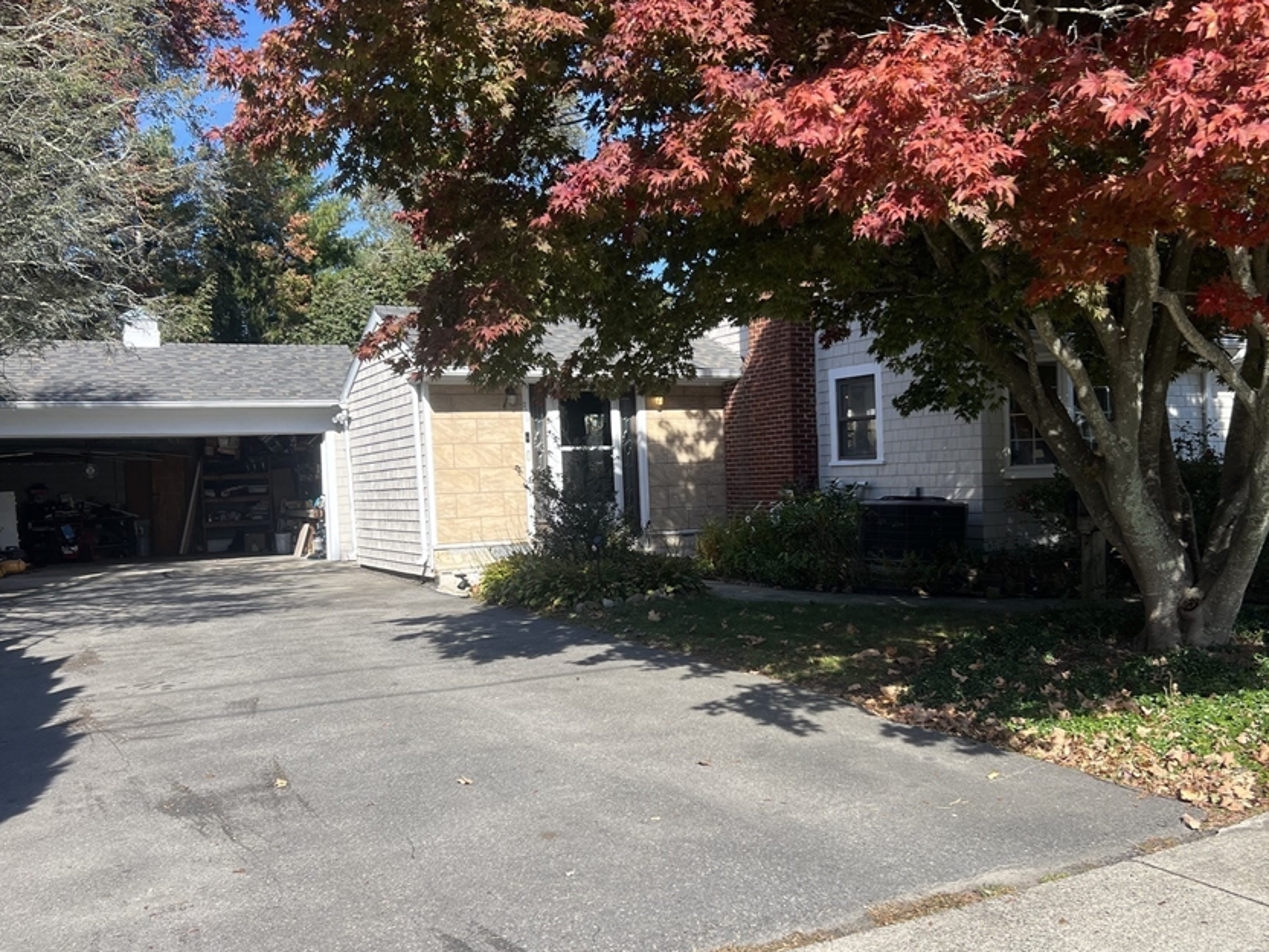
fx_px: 1173
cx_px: 711
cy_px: 500
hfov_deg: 56.7
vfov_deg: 44.1
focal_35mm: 32
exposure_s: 1/2083
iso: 50
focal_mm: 5.7
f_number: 1.5
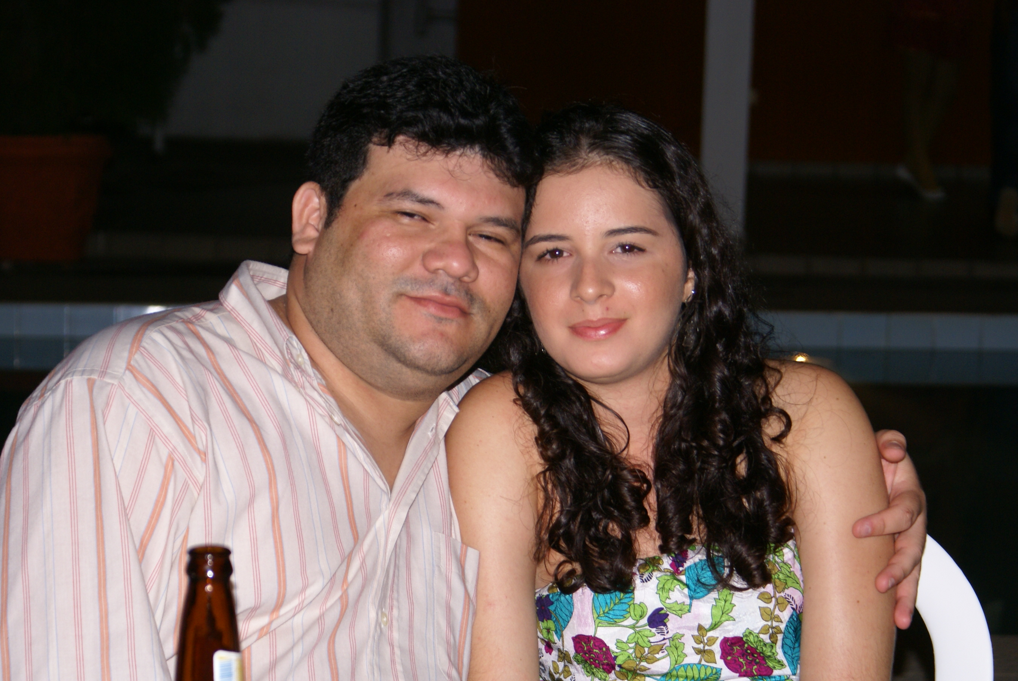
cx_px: 543
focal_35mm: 112
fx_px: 3170
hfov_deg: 18.2
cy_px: 355
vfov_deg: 12.3
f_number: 5.6
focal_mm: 70
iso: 400
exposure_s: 1/125
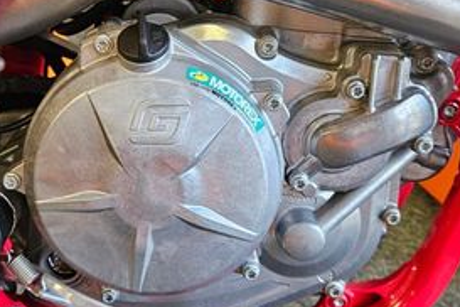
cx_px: 155
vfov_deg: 24.2
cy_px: 127
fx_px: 715
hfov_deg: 35.3
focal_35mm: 56
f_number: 1.8
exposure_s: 1/100
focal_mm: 5.4
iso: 640
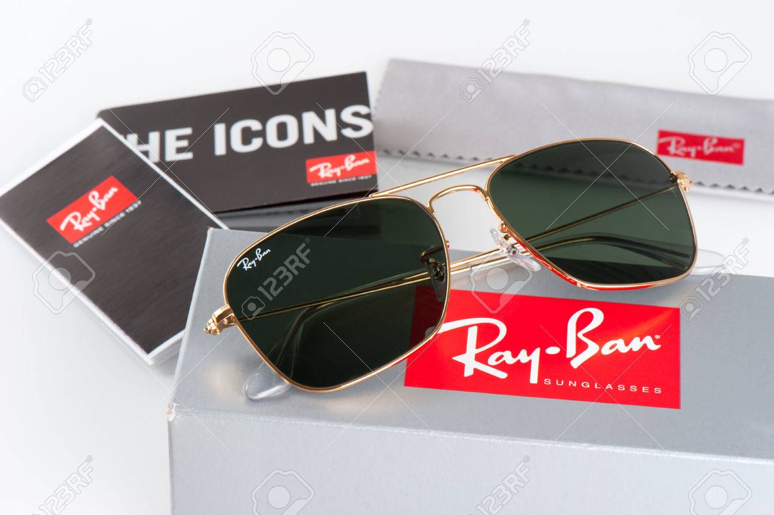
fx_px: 2256
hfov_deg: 19.5
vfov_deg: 13.0
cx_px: 387
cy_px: 258
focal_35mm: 105
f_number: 20
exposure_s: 1/160
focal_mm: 105
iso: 200
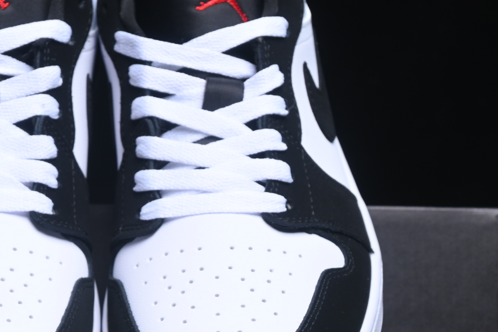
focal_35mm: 172
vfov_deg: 8.0
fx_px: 2379
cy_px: 236
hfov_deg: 11.9
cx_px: 105
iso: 160
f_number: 6.3
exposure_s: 1/60
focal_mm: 50
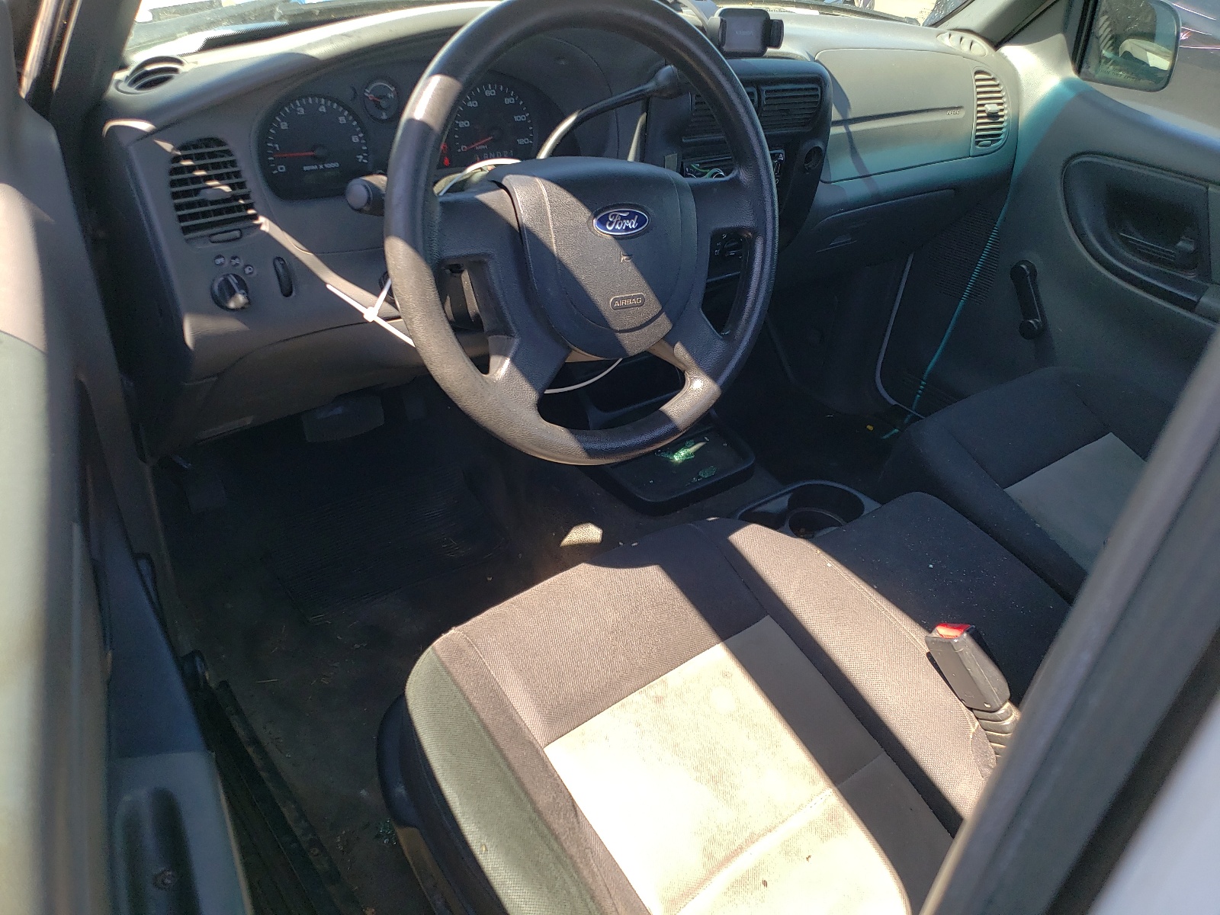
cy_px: 458
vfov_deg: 53.1
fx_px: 916
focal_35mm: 26
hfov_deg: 67.3
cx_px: 610
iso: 50
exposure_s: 1/455
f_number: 1.5
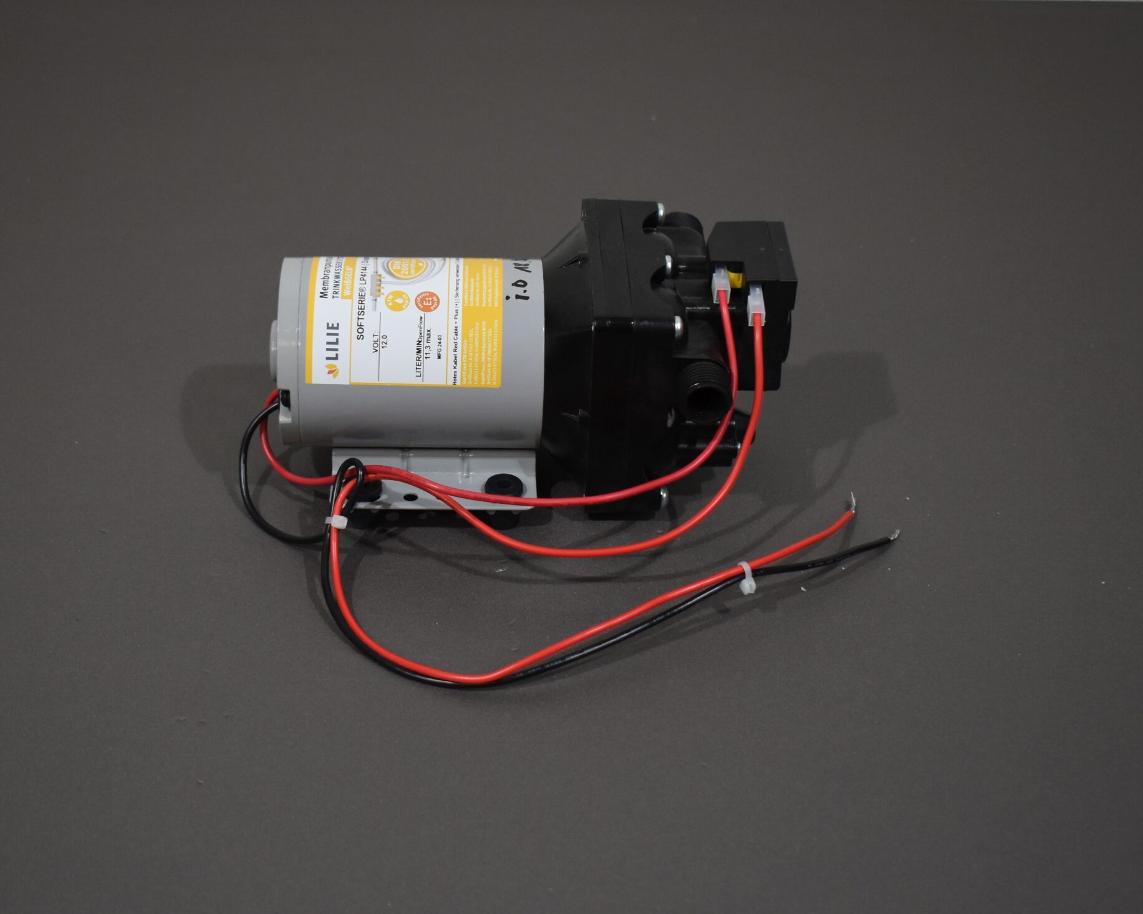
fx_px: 1996
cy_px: 406
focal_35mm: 59
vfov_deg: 25.8
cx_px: 494
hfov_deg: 31.9
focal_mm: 30
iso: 800
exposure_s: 1/250
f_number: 4.2
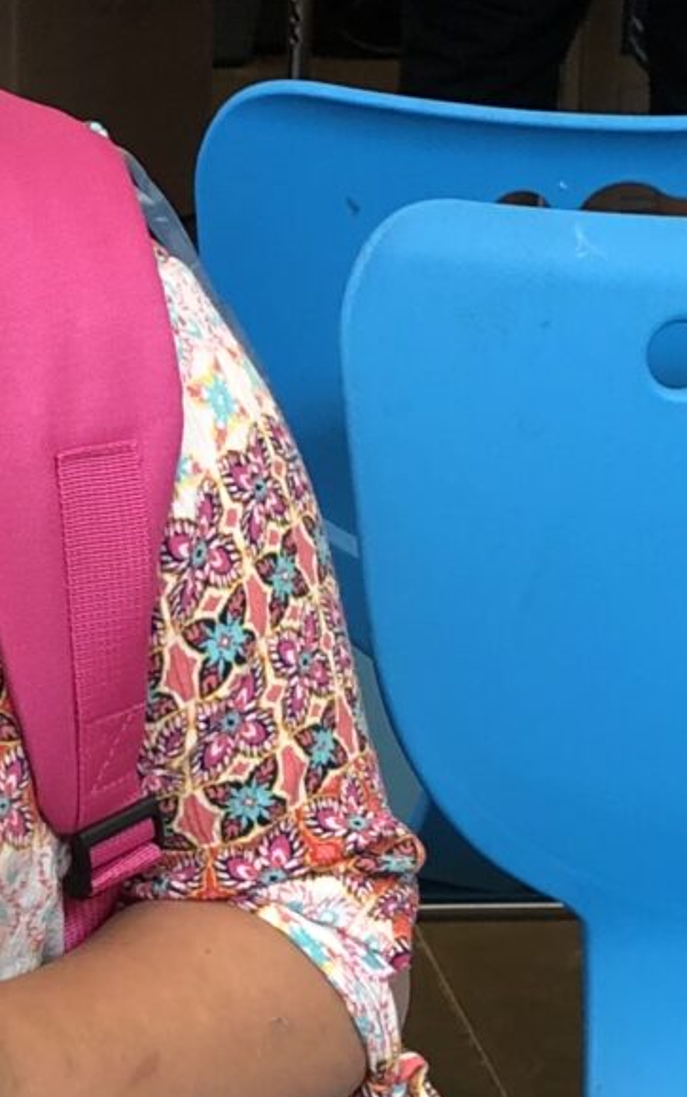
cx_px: -394
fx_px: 3920
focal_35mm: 131
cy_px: 261
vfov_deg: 15.9
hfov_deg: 9.7
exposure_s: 1/34
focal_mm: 3.99
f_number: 1.8
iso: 25
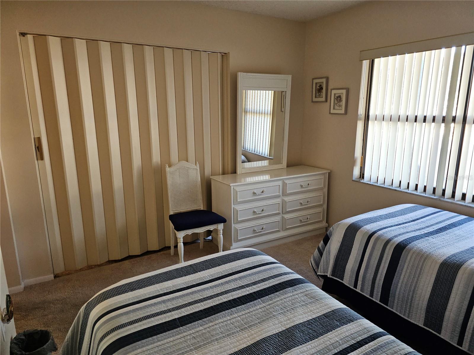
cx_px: 237
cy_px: 178
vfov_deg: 58.9
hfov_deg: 73.9
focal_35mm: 23
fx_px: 315
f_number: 1.7
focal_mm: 6.3
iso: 200
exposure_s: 1/120
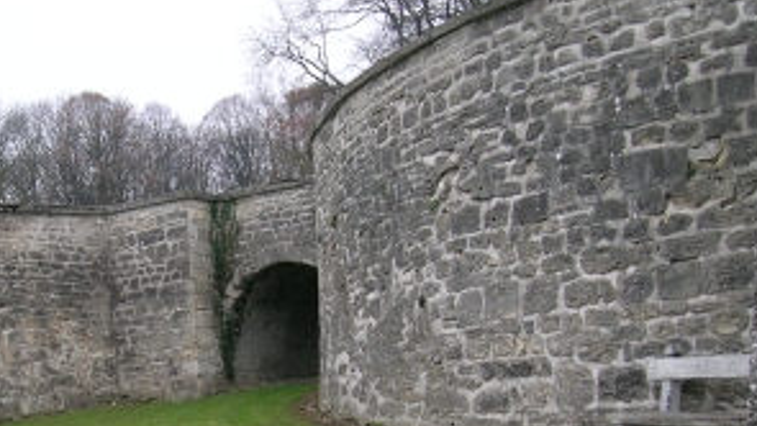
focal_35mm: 53
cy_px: 354
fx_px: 1064
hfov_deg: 38.0
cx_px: 177
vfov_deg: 22.3
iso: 50
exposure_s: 1/82.1
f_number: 3.5
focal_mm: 5.8
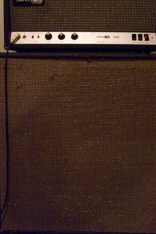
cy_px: 114
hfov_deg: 29.9
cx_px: 80
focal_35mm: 45
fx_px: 292
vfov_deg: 43.6
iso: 400
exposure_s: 1/15
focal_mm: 5.8
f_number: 2.8
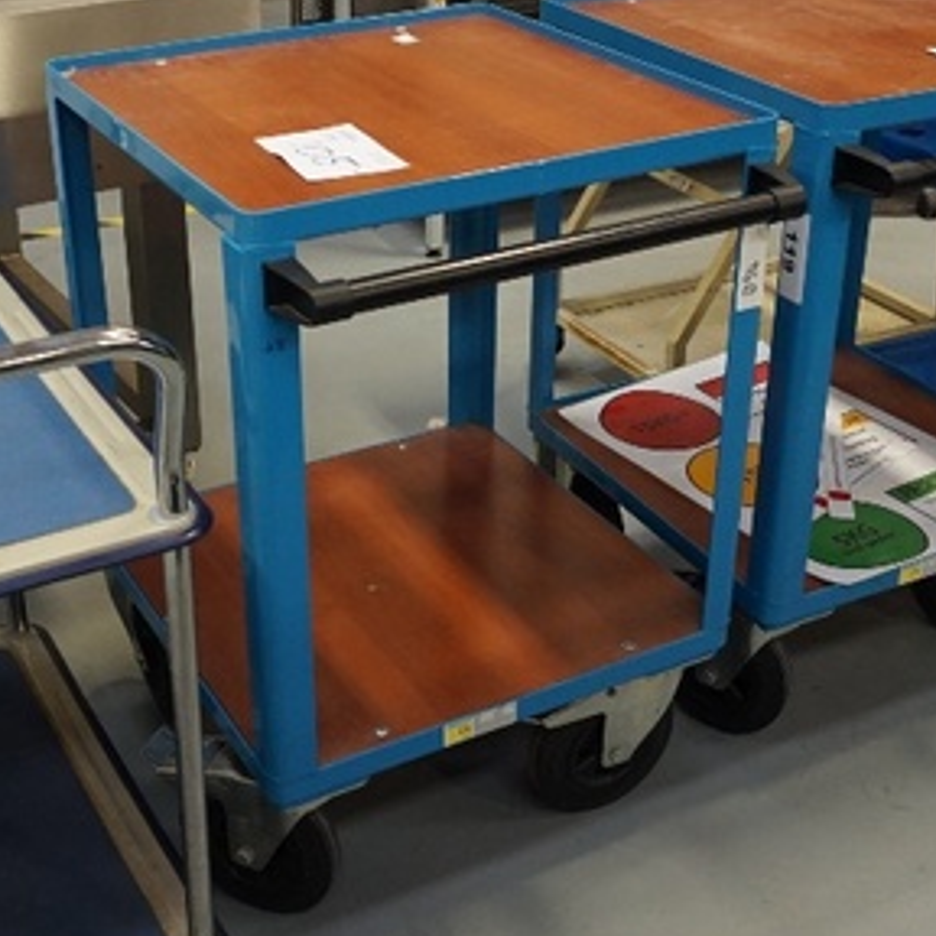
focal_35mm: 51
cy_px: 358
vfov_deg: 33.3
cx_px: 410
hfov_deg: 33.4
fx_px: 1560
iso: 1250
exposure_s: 1/160
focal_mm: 16
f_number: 4
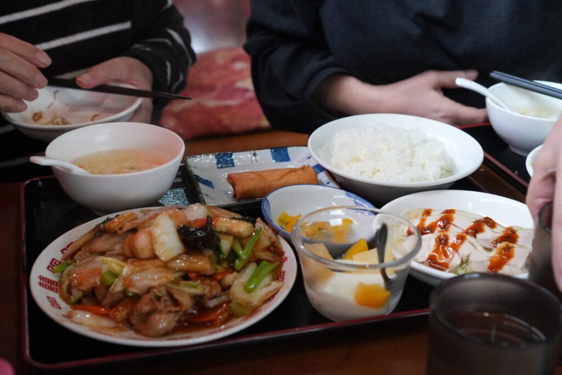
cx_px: 281
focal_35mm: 52
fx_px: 820
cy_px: 188
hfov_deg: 37.8
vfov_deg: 25.8
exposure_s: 1/80
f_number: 4.5
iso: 2000
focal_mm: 35
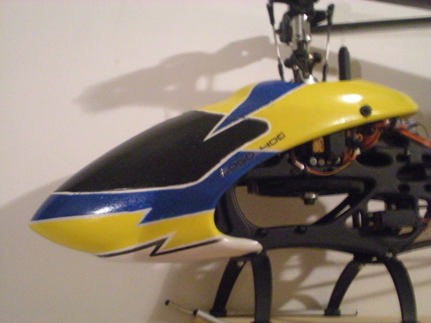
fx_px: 697
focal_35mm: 56
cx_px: 216
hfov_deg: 34.3
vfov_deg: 26.1
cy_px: 162
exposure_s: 1/5
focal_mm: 9.3
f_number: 3.9
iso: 800
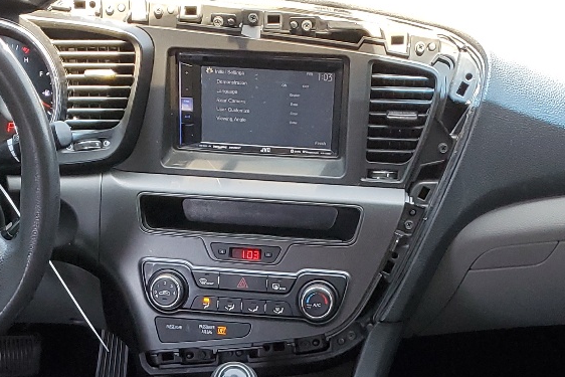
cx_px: 212
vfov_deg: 16.7
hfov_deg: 26.2
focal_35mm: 77
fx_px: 1209
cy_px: 495
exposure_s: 1/120
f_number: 1.5
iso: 89
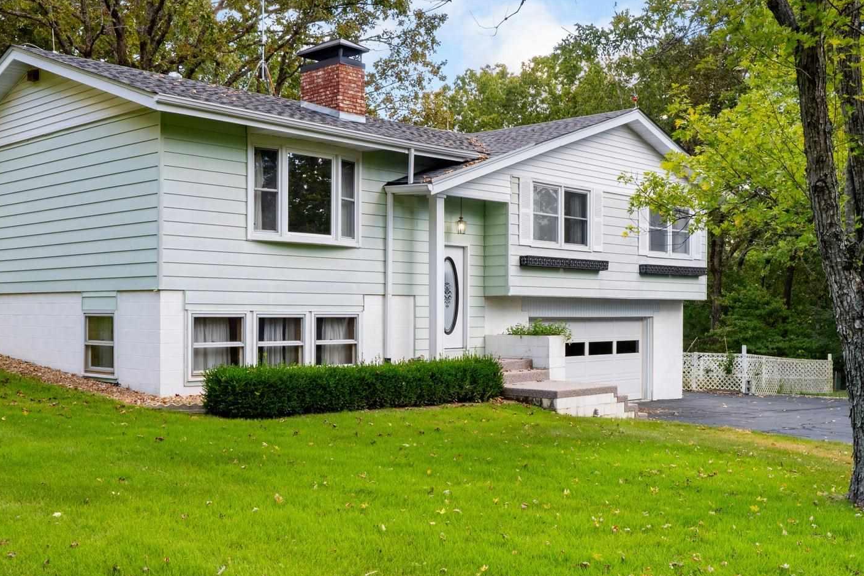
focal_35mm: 40
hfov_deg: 48.9
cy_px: 261
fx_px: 951
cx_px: 425
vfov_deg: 33.7
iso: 200
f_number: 9
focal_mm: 14.9
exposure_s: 1/15
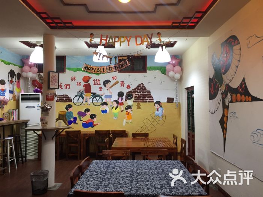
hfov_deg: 61.7
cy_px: 98
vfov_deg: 48.2
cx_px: 132
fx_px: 220
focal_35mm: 29
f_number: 2.2
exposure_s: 1/33
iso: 160
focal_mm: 4.15
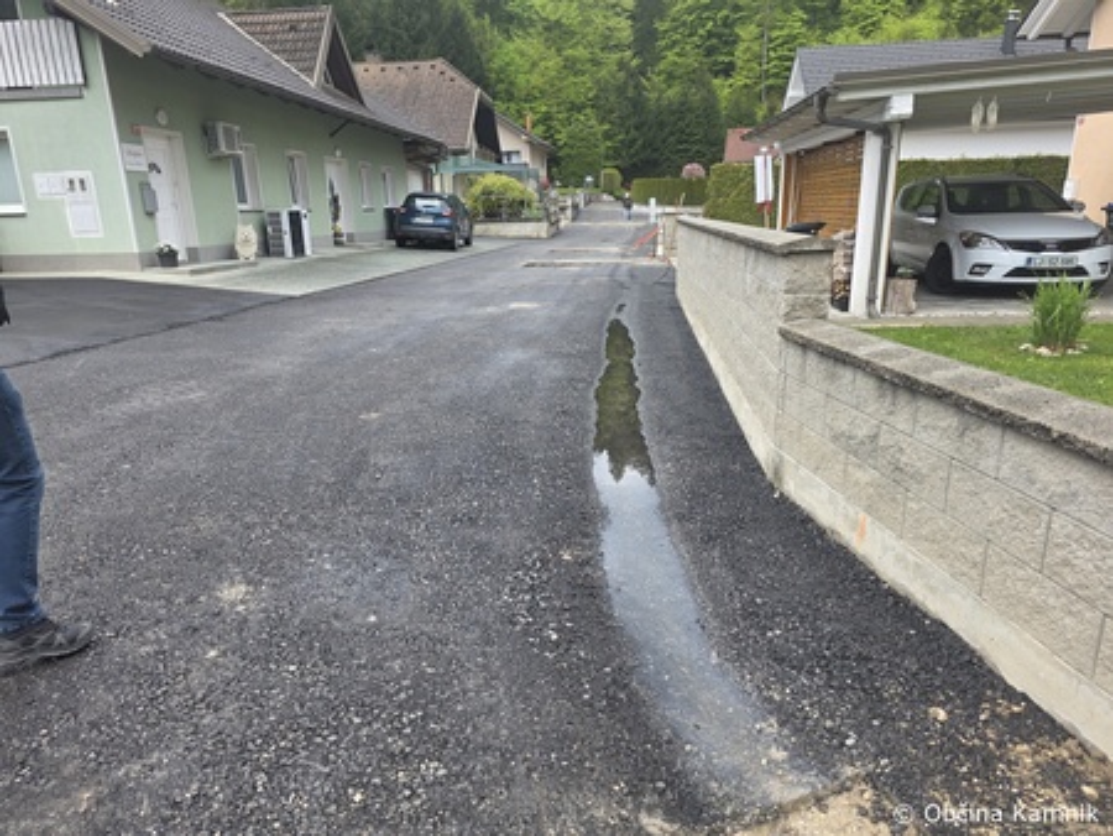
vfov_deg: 58.9
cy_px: 418
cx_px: 556
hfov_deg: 73.9
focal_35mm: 23
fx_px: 740
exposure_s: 1/136
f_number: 1.7
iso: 12
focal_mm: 6.3
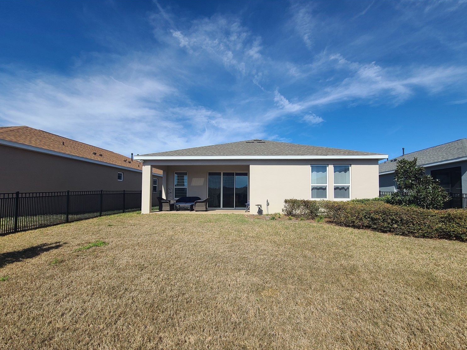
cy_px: 186
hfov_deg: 102.0
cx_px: 246
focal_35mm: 14
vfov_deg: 85.5
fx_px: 189
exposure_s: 1/2027
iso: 64
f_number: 2.2
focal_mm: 2.2
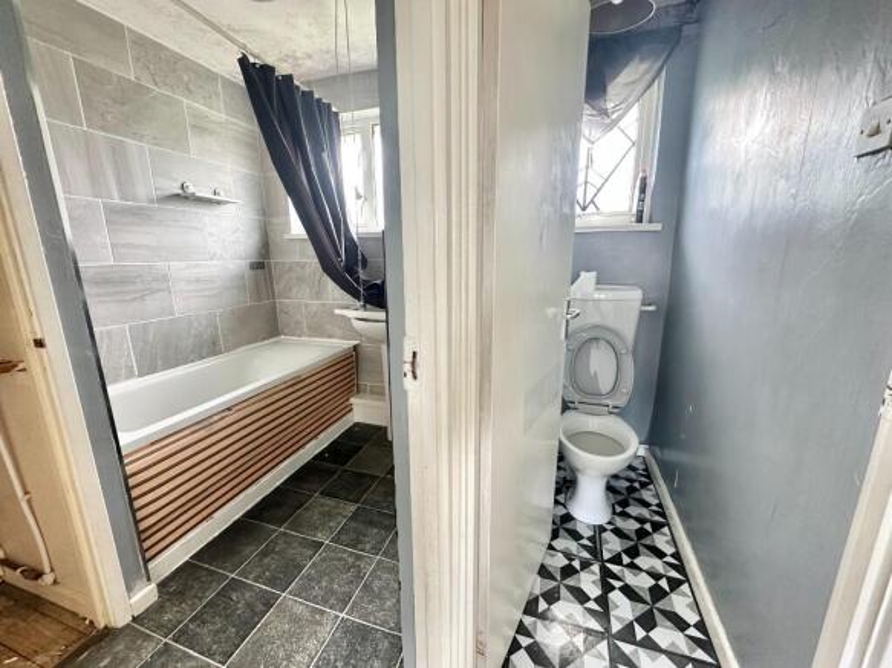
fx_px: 361
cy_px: 334
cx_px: 446
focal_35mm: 14
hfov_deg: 102.1
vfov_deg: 85.7
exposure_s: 1/61
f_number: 2.2
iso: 320
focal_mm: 2.22
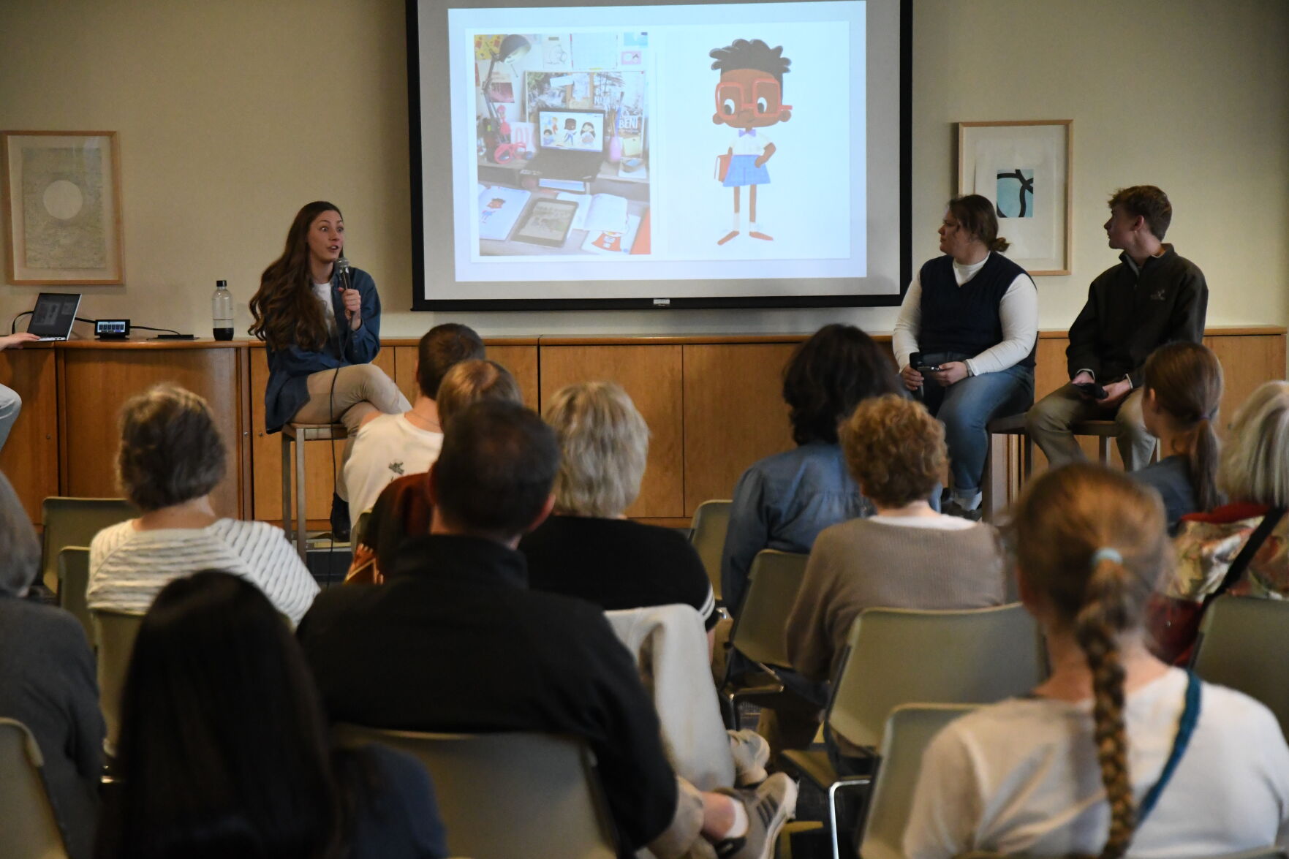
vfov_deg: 15.7
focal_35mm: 87
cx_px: 644
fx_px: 3115
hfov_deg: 23.4
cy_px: 430
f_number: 3.8
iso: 6400
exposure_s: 1/1250
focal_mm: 58
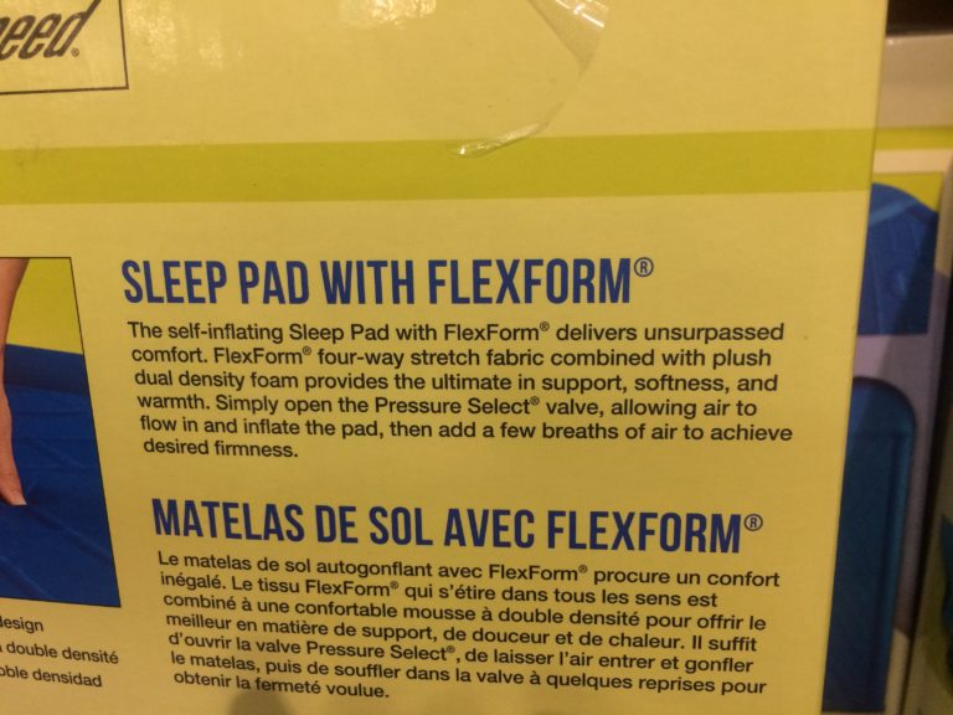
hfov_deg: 61.7
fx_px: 798
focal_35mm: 29
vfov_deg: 48.2
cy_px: 358
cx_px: 476
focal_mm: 4.15
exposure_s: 1/30
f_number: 2.2
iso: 160
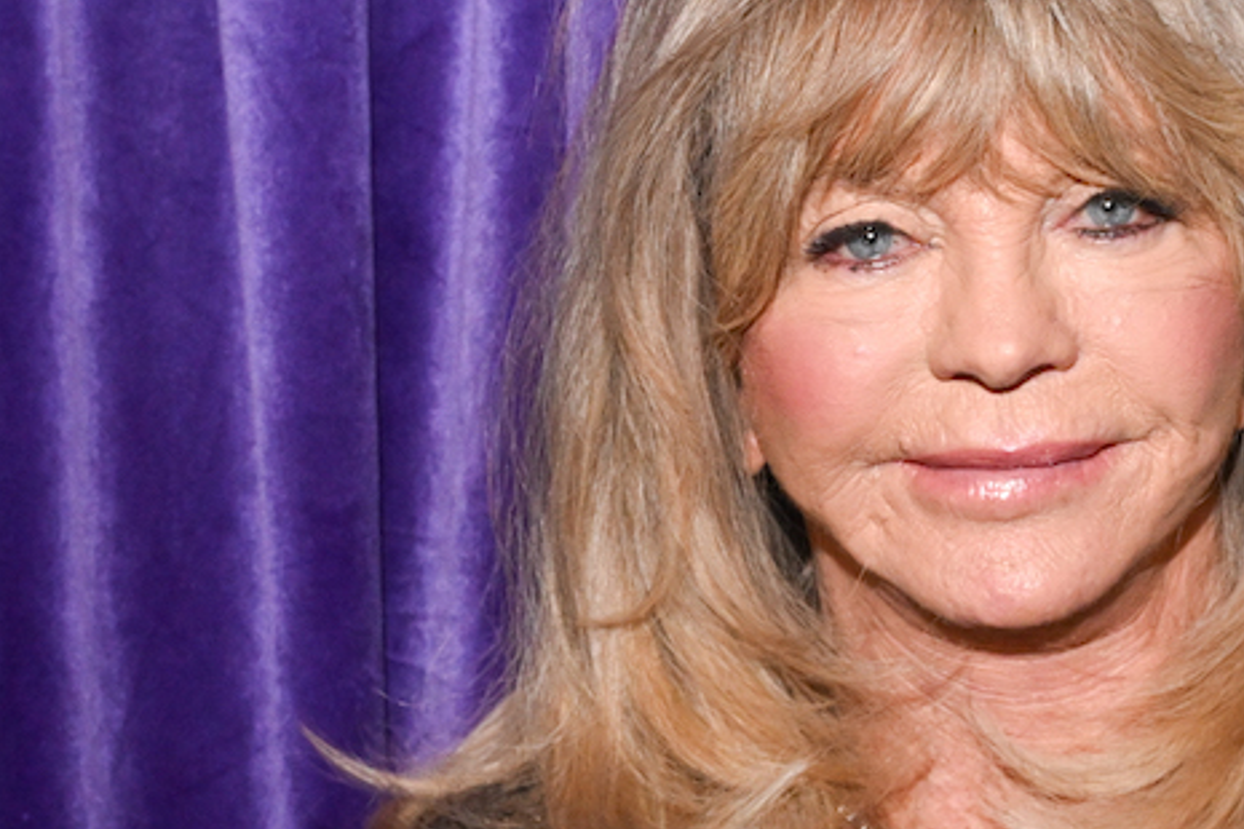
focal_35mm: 111
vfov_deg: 12.3
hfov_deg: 18.2
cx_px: 1011
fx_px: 3835
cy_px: 591
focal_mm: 43
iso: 2500
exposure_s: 1/160
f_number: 8
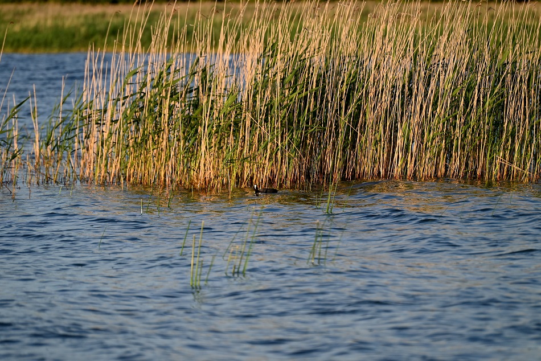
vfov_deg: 4.6
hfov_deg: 6.9
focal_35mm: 300
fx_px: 4509
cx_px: 270
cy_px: 180
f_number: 5.6
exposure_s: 1/800
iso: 400
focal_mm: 300
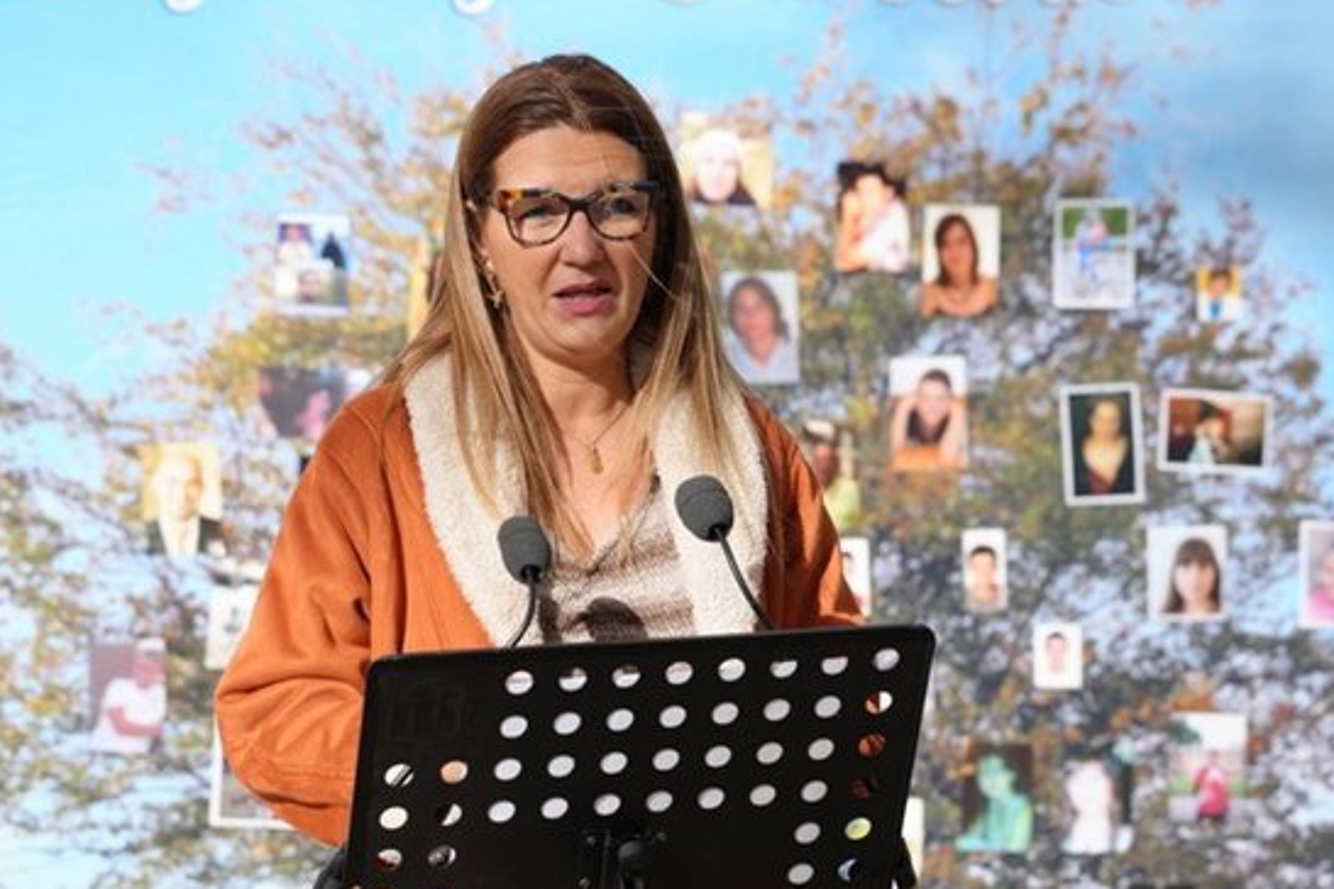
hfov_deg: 14.7
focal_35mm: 140
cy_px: 501
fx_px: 5169
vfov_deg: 9.8
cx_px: 713
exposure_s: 1/640
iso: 100
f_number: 4.5
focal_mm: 110.4
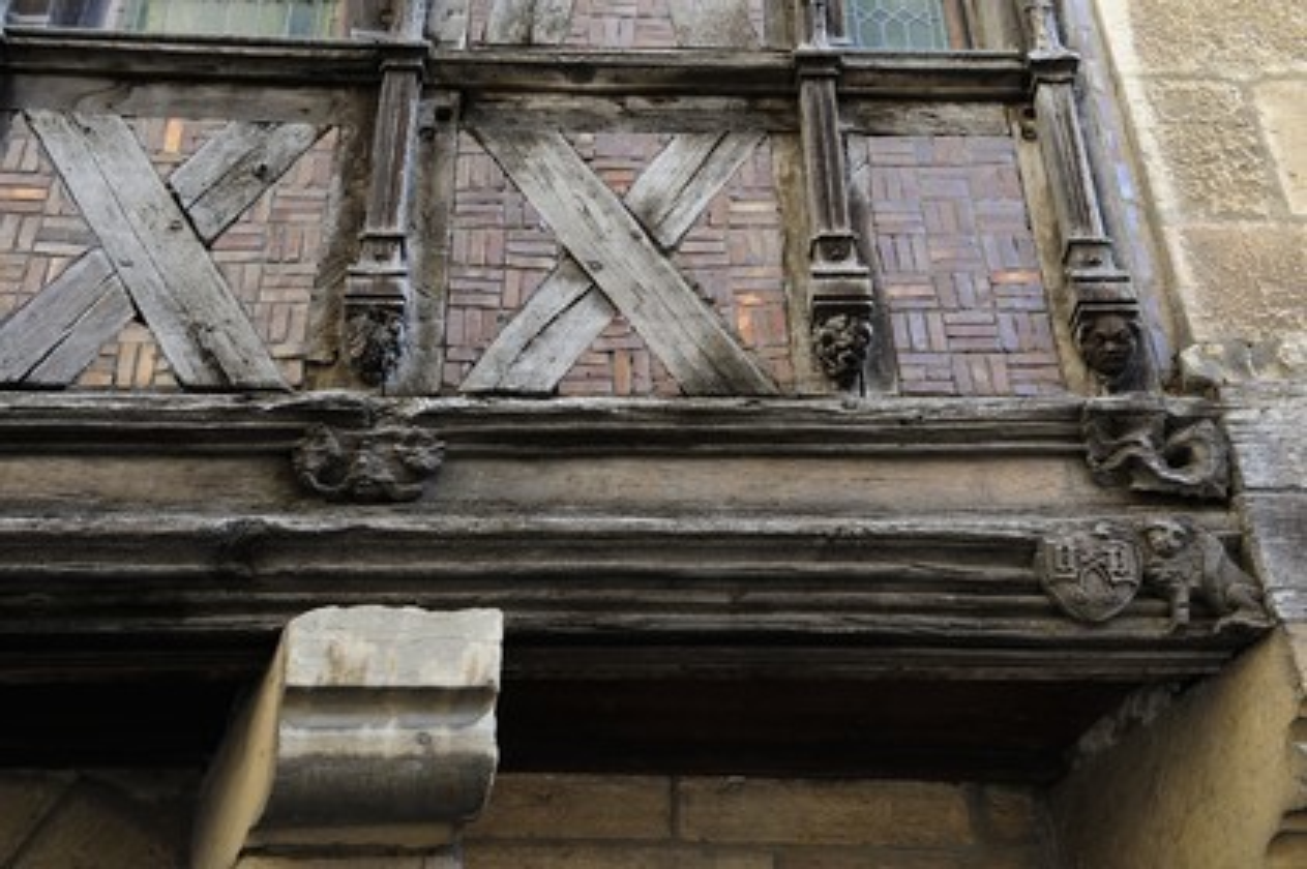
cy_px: 434
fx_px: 1741
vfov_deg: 28.0
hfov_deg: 41.1
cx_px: 654
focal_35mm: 48
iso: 200
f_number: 5
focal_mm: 48
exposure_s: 1/60
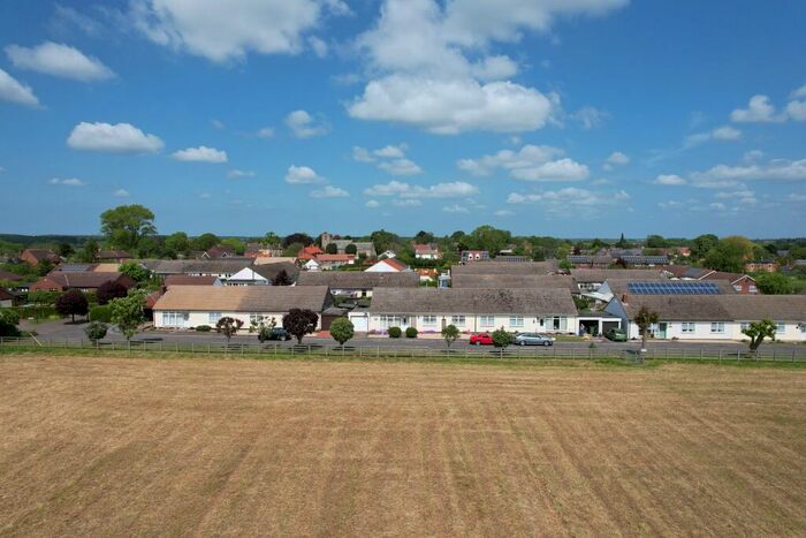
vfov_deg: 57.2
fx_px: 493
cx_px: 403
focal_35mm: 22
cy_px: 269
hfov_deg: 78.6
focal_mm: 8.38
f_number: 2.8
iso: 110
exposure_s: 1/2500
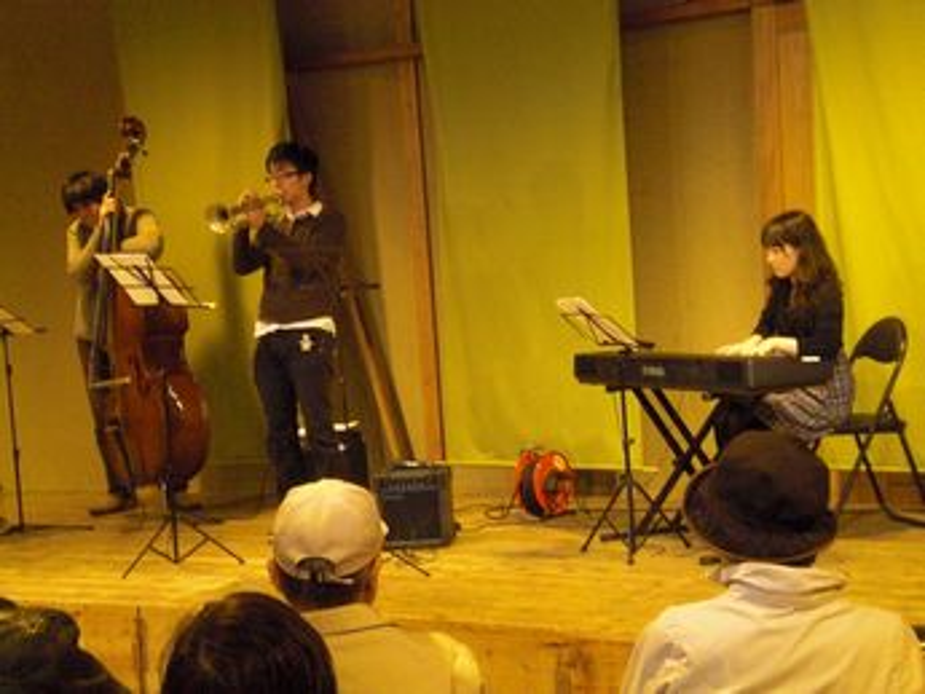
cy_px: 347
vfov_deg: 19.7
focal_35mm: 75
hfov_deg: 26.0
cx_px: 462
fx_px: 2005
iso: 800
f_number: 4.5
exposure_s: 1/80
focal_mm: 12.47
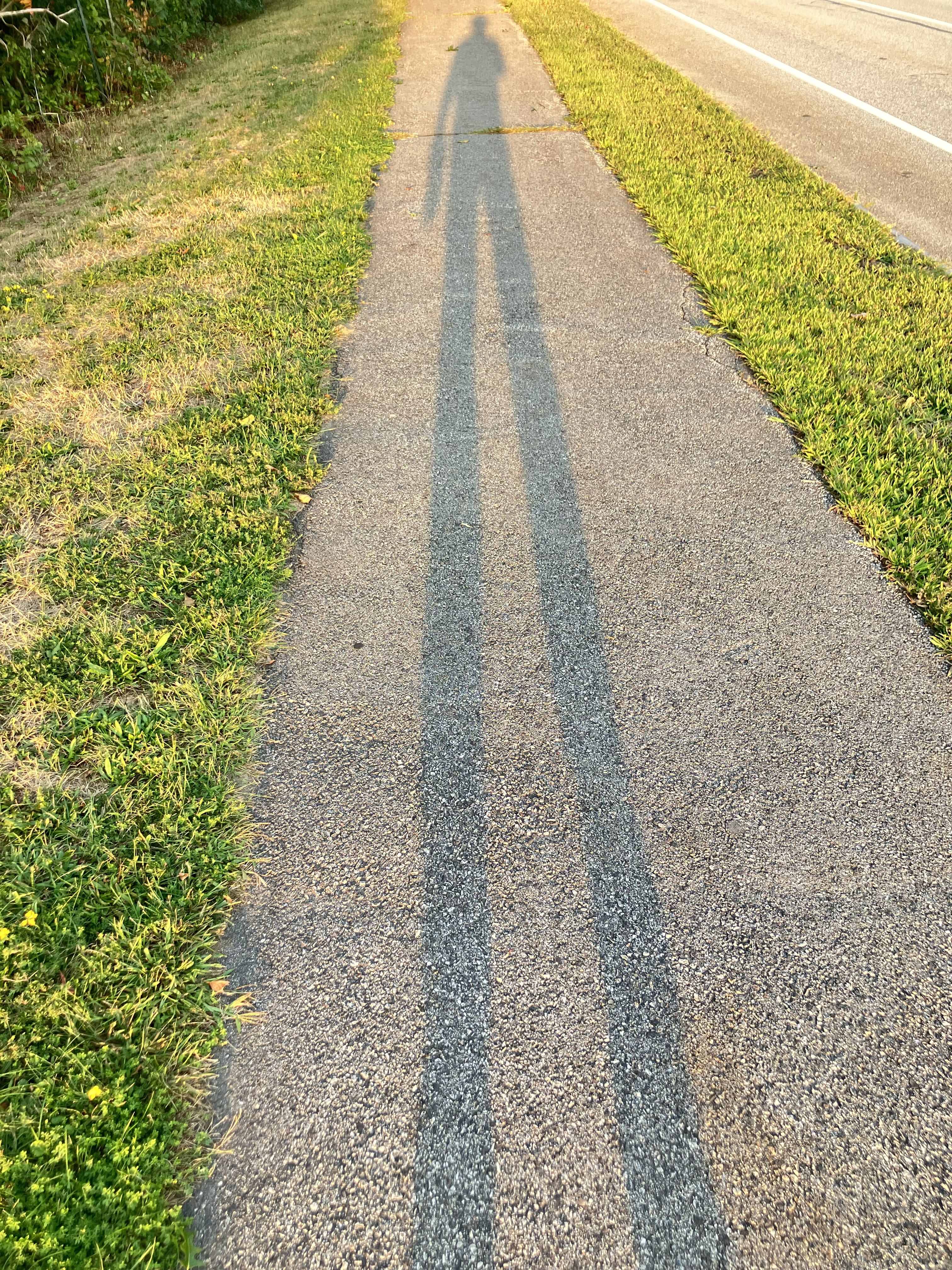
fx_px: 1027
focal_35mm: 28
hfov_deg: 49.7
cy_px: 635
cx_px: 476
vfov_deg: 63.4
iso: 80
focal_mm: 3.99
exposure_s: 1/121
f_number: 1.8
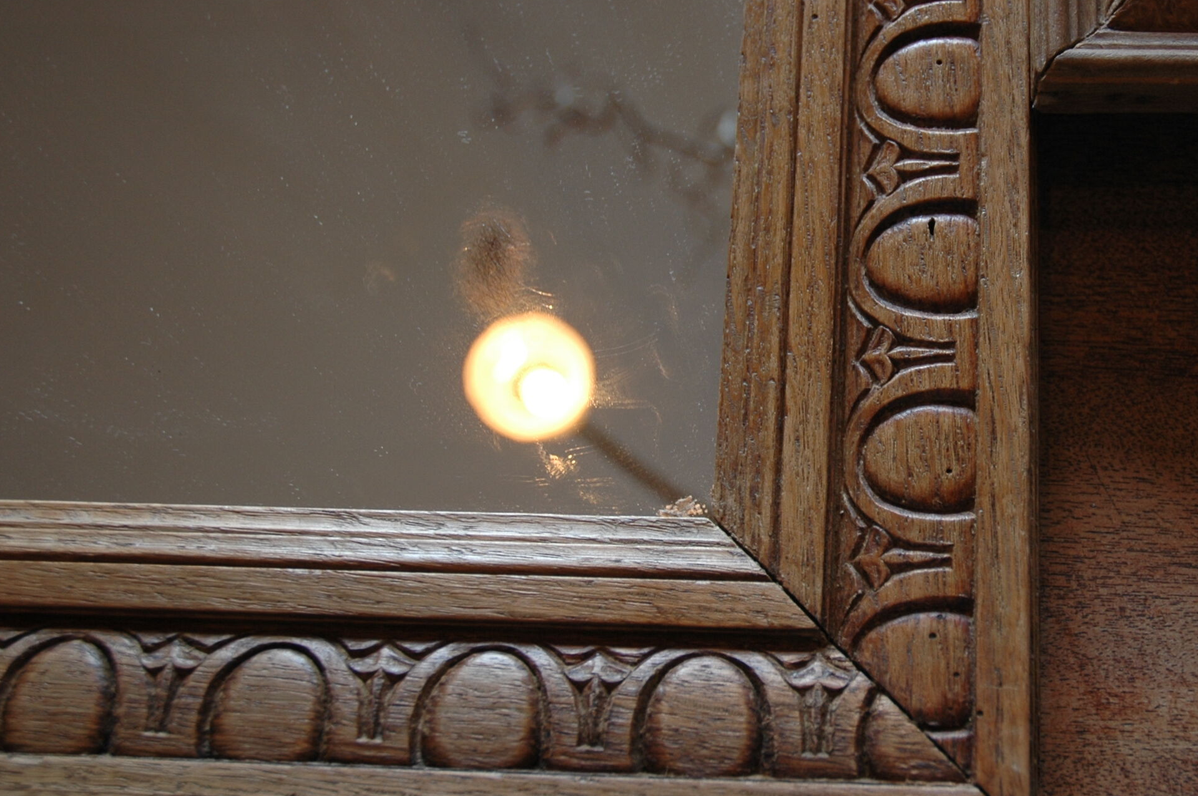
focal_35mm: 59
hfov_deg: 33.4
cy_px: 306
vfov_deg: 23.0
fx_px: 1954
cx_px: 893
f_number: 3.8
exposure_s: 1/13
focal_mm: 25
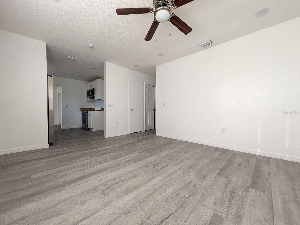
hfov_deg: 102.1
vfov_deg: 85.7
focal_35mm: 14
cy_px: 112
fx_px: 121
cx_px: 150
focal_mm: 1.83
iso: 131
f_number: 2.2
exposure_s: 1/120
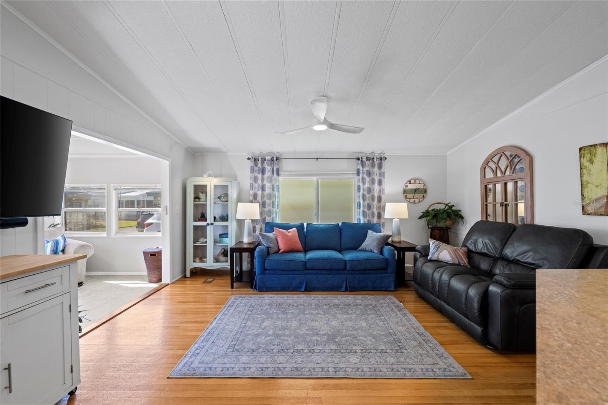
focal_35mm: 14
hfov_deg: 104.3
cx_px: 304
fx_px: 236
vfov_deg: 81.2
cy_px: 202
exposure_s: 1/40
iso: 800
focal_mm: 14
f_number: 8
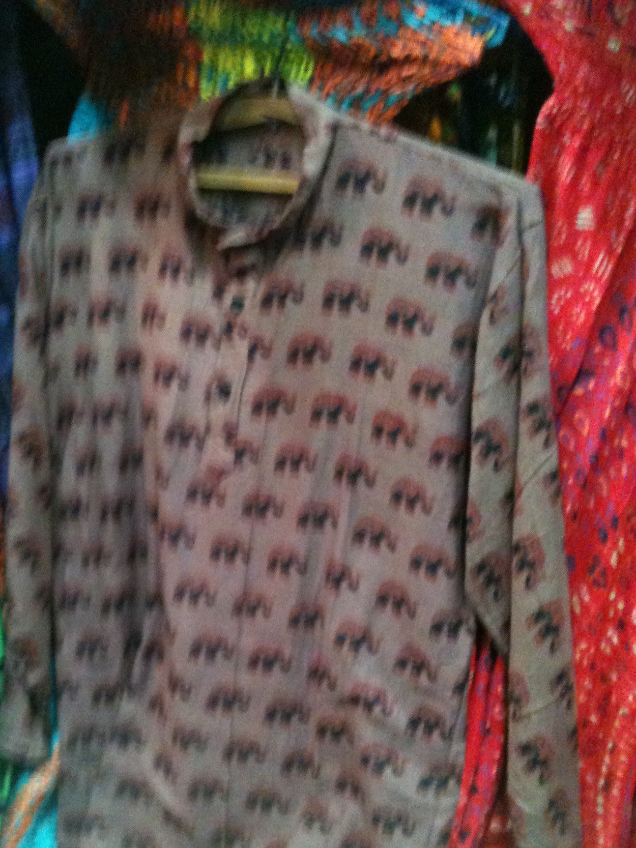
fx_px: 1054
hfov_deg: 33.5
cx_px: 261
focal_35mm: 43
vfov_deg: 43.6
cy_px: 520
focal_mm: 3.85
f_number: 2.8
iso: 640
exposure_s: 1/12
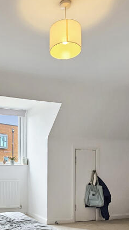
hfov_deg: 33.5
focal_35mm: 34
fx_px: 207
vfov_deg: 53.8
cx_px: 23
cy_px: 186
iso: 50
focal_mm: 2.2
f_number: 2.2
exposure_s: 1/50
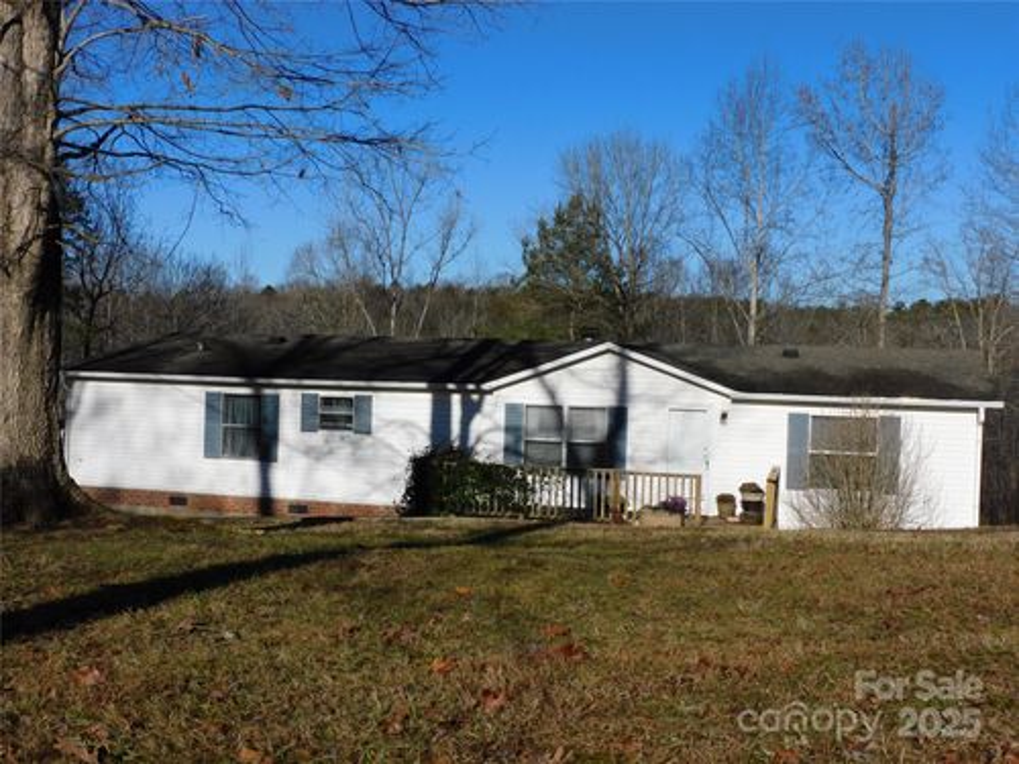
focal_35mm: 40
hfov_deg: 46.8
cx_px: 510
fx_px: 1177
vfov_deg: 36.0
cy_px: 382
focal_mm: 7.2
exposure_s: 1/1250
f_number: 5.3
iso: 125
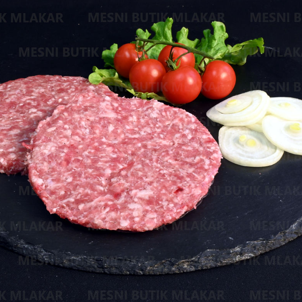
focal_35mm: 43
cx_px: 146
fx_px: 424
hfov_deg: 39.2
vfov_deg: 39.2
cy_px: 154
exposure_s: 1/10
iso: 1600
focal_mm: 22
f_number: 25
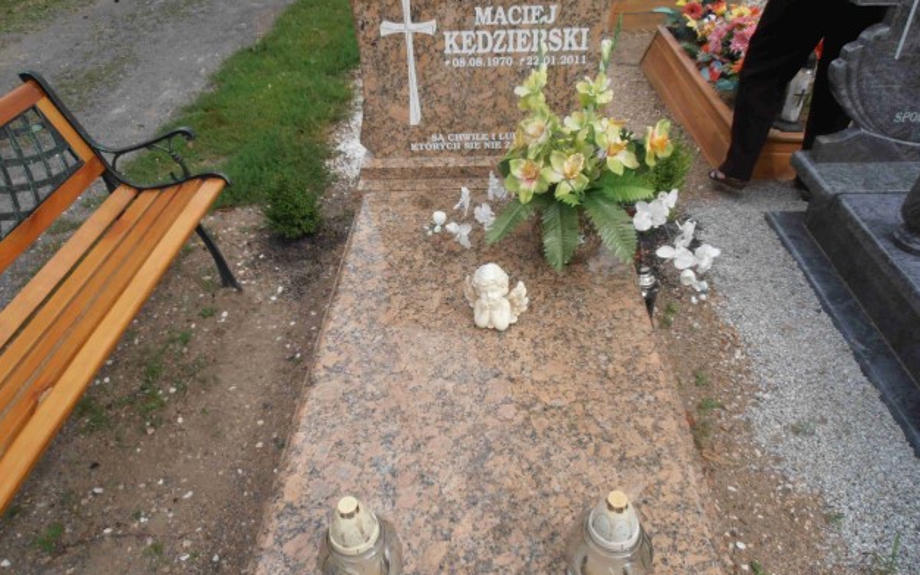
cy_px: 274
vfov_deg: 47.6
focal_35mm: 26
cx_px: 461
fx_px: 652
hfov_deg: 70.4
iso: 80
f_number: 3
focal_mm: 4.2
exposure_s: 1/500
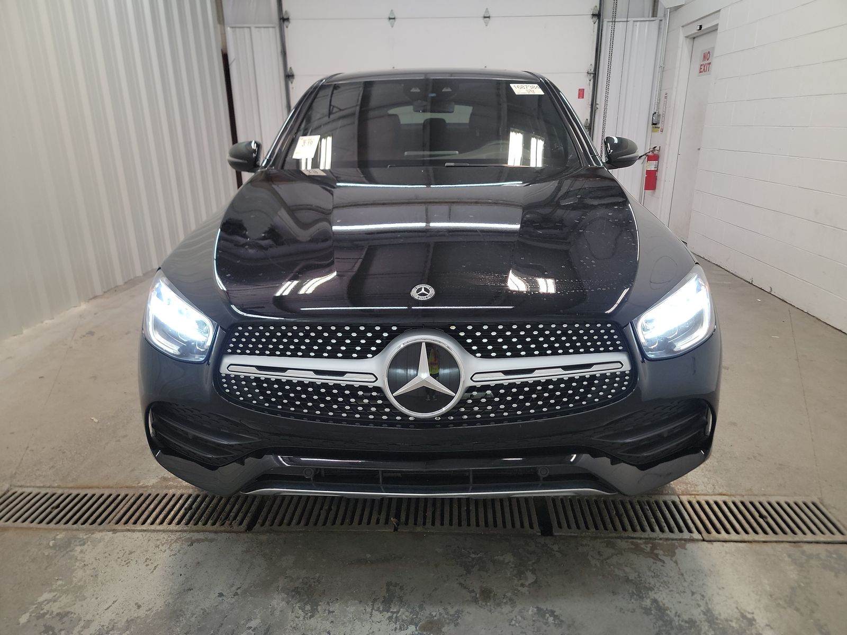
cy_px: 318
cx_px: 424
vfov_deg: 56.8
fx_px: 587
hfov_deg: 71.6
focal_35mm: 24
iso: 180
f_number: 1.8
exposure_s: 1/59
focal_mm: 6.7
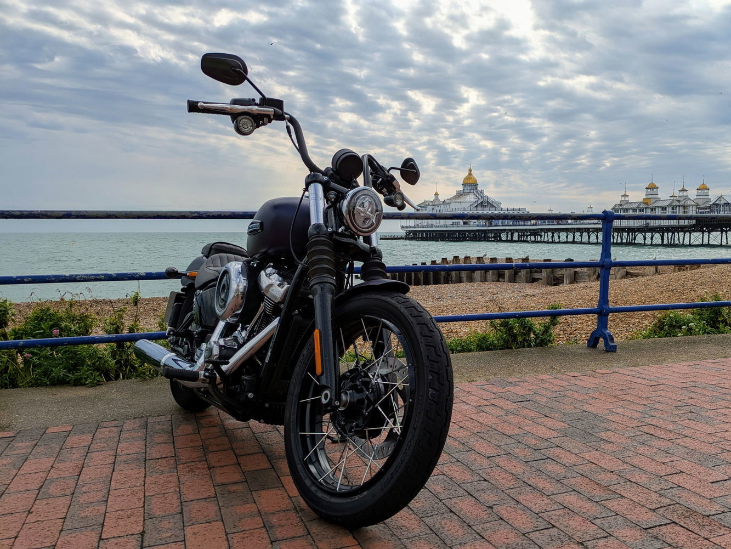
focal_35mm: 30
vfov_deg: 46.6
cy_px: 325
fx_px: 634
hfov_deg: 59.5
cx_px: 434
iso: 46
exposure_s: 1/3226
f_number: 1.89
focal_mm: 5.43
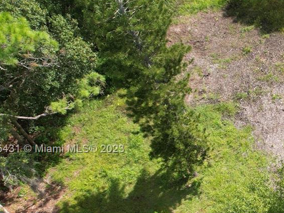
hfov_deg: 27.2
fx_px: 492
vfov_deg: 24.2
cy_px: 150
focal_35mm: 60
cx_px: 366
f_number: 2.8
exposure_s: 1/50
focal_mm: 8.38
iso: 100
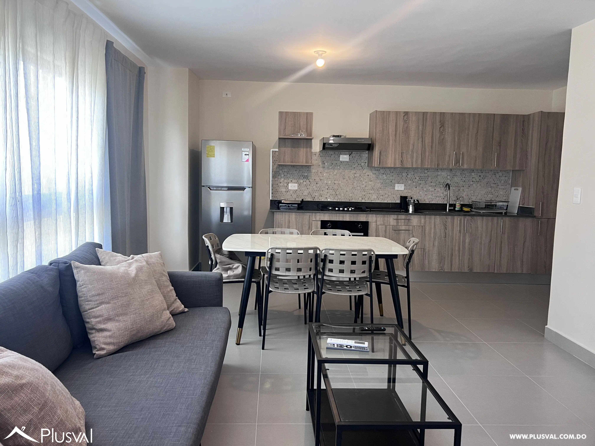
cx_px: 298
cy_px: 223
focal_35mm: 26
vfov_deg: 53.1
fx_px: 447
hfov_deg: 67.3
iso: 100
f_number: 1.5
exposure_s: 1/60
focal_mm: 5.7
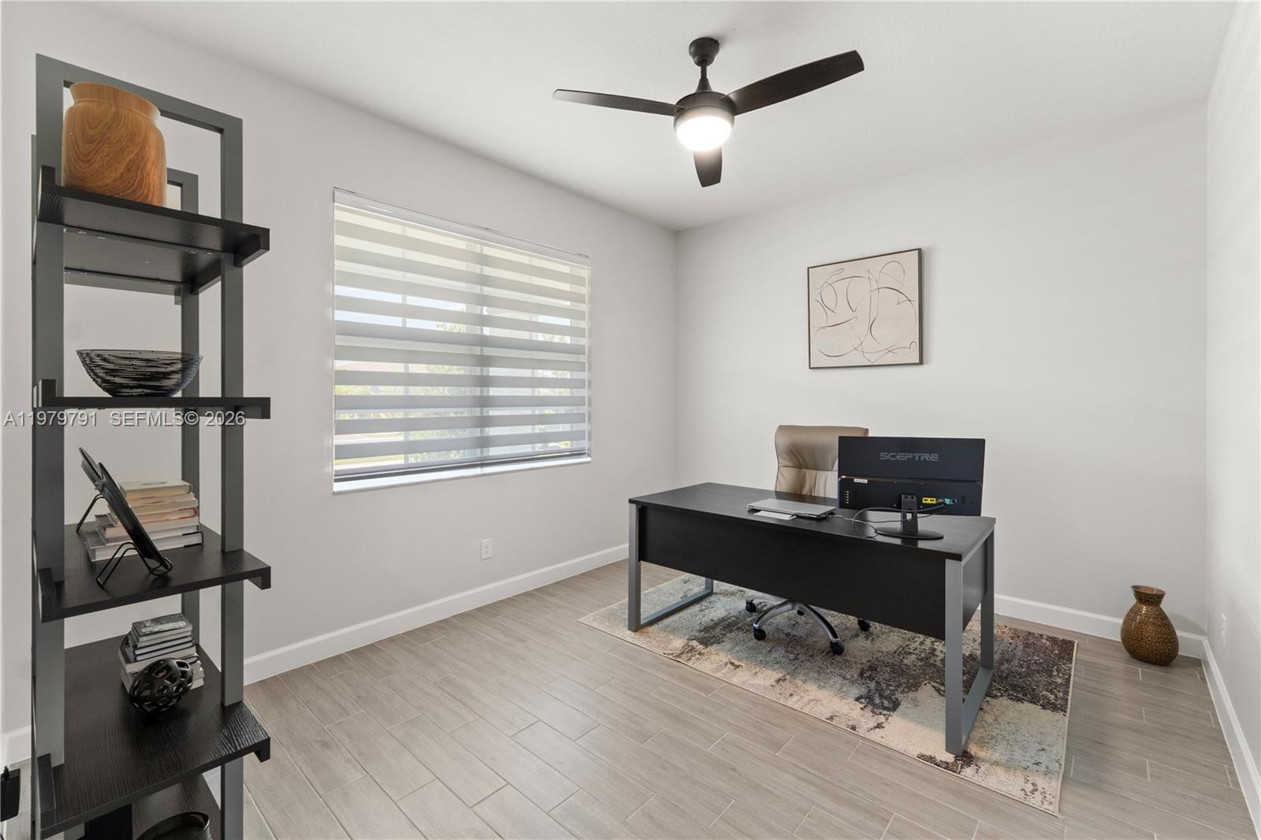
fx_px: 525
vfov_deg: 77.3
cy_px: 420
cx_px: 630
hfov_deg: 100.4
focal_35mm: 15
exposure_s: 1.3
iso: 200
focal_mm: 10
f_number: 10
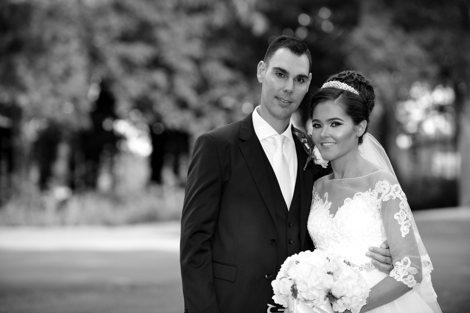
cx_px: 235
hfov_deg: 15.2
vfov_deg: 10.2
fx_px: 1763
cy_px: 156
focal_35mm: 135
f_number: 3.5
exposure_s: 1/1600
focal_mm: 135
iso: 2000
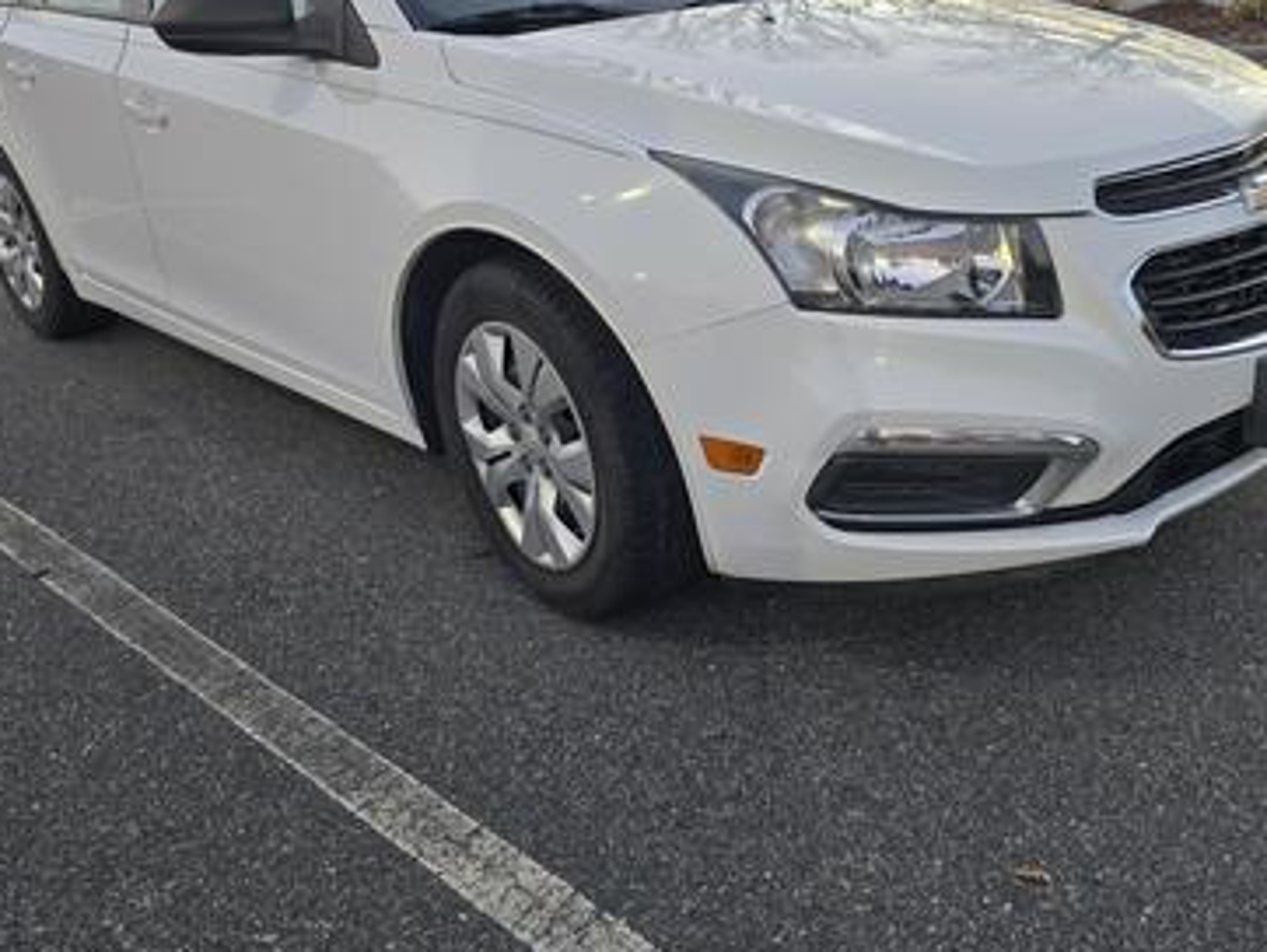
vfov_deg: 43.8
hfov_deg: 56.4
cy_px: 346
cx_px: 749
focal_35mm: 32
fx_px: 1172
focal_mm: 6.3
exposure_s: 1/120
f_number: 1.7
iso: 200
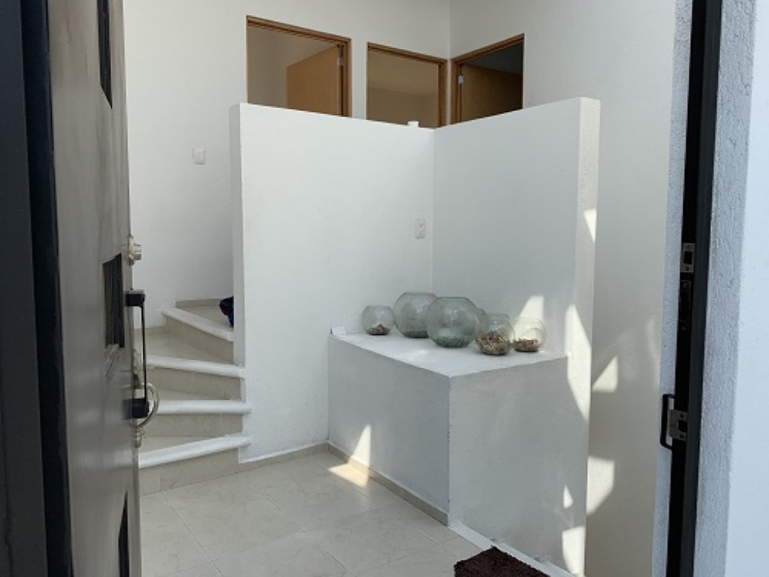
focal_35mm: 26
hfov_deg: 67.3
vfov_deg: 53.1
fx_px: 578
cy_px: 288
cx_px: 384
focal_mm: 4.25
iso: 25
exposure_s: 1/692
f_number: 1.8
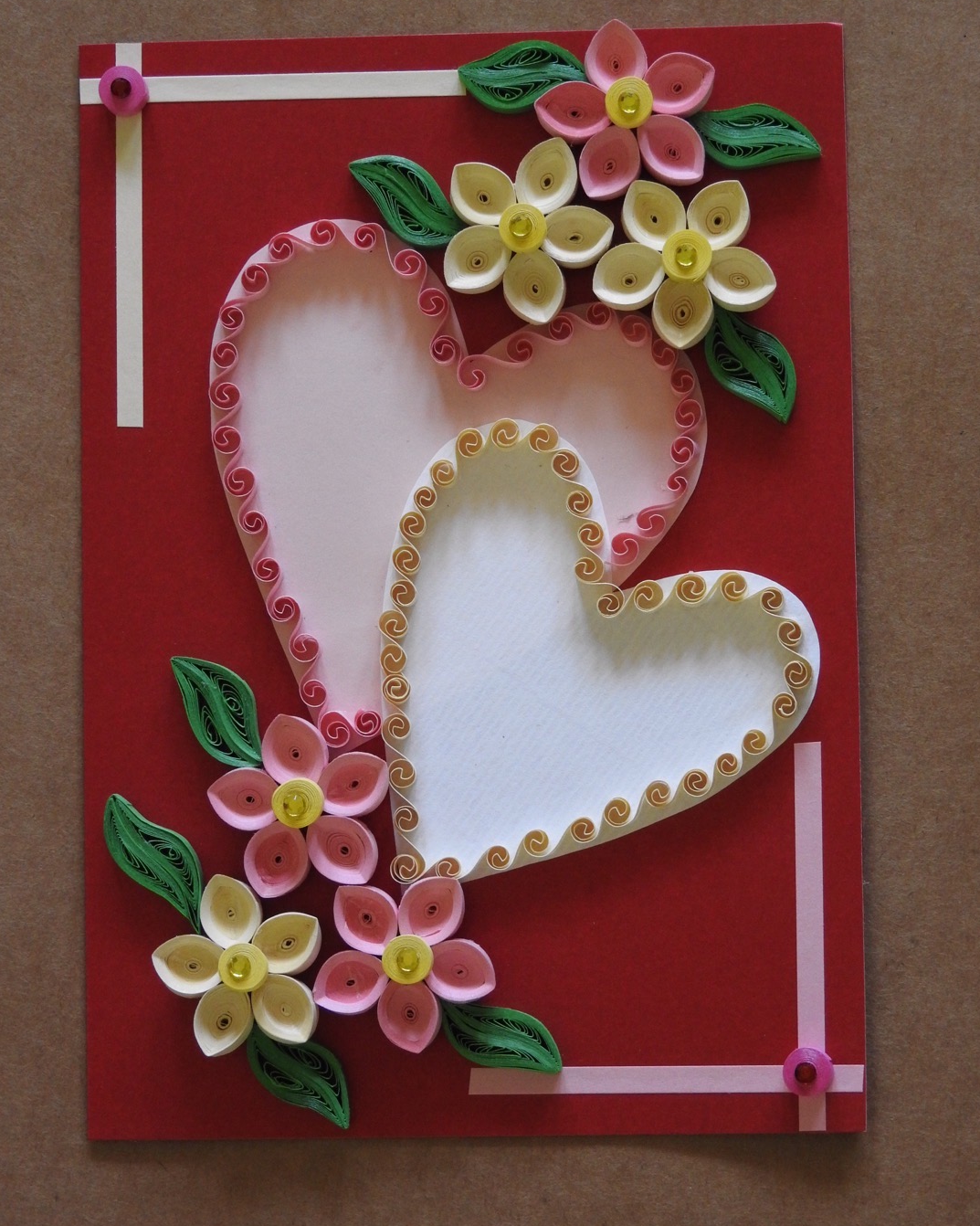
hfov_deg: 14.0
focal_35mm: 110
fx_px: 3989
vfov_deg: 17.5
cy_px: 601
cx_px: 491
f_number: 4.8
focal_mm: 18.8
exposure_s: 1/25
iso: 400
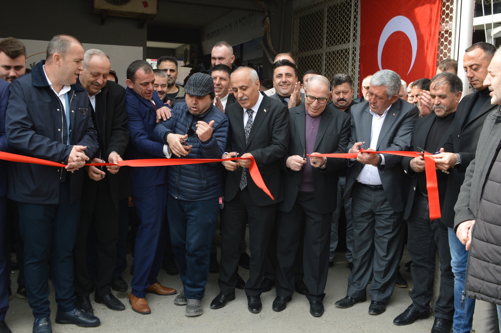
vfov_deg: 36.8
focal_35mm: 36
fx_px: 501
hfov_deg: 53.2
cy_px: 166
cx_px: 250
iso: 140
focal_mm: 24
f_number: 5.6
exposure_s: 1/125
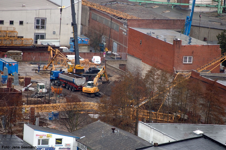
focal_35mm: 300
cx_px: 113
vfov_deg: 4.6
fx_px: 1881
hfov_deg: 6.9
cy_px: 75
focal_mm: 200
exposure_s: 1/200
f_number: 5.6
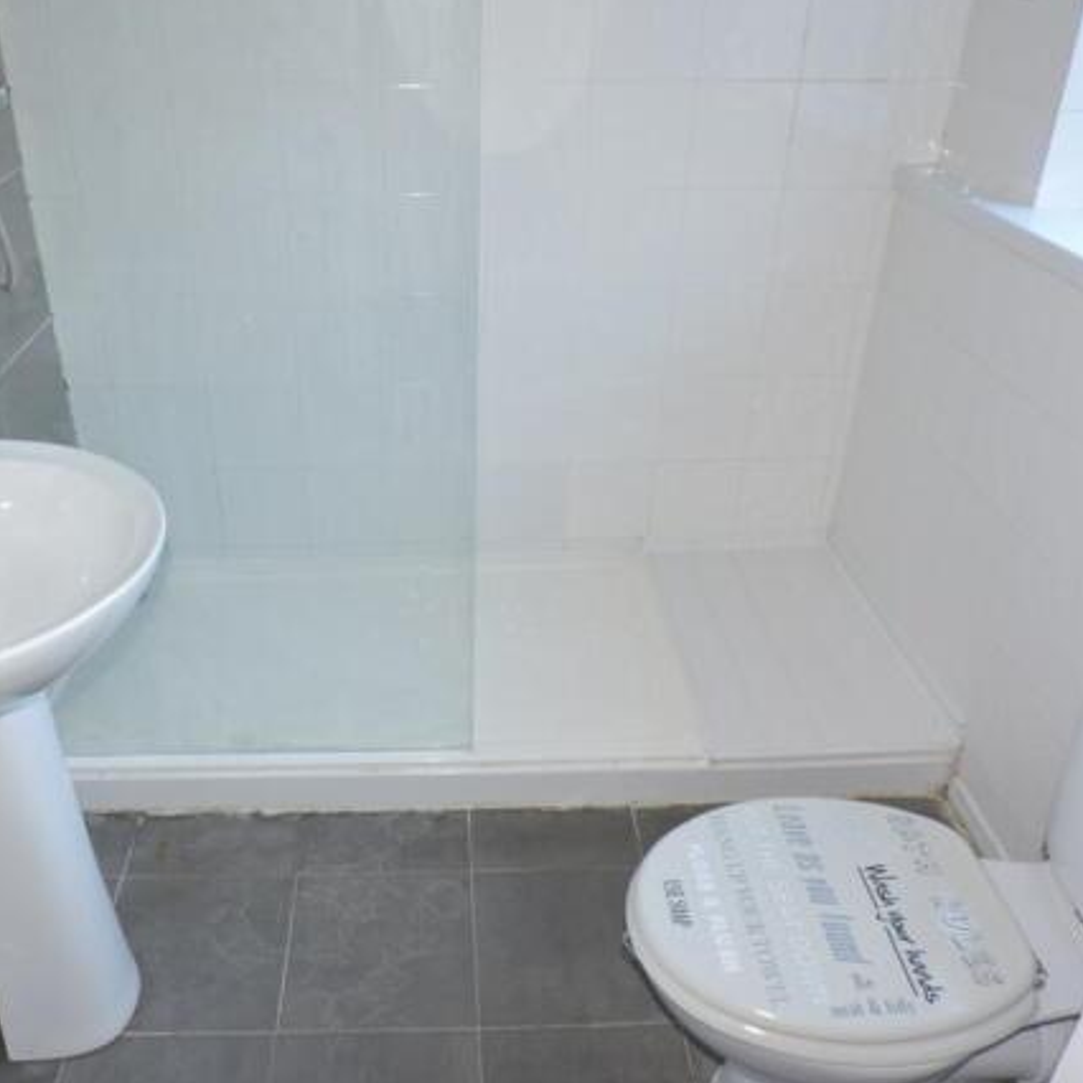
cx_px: 449
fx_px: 1026
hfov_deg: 55.3
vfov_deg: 55.6
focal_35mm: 29
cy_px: 543
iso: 200
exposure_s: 1/30
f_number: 3
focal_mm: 4.3
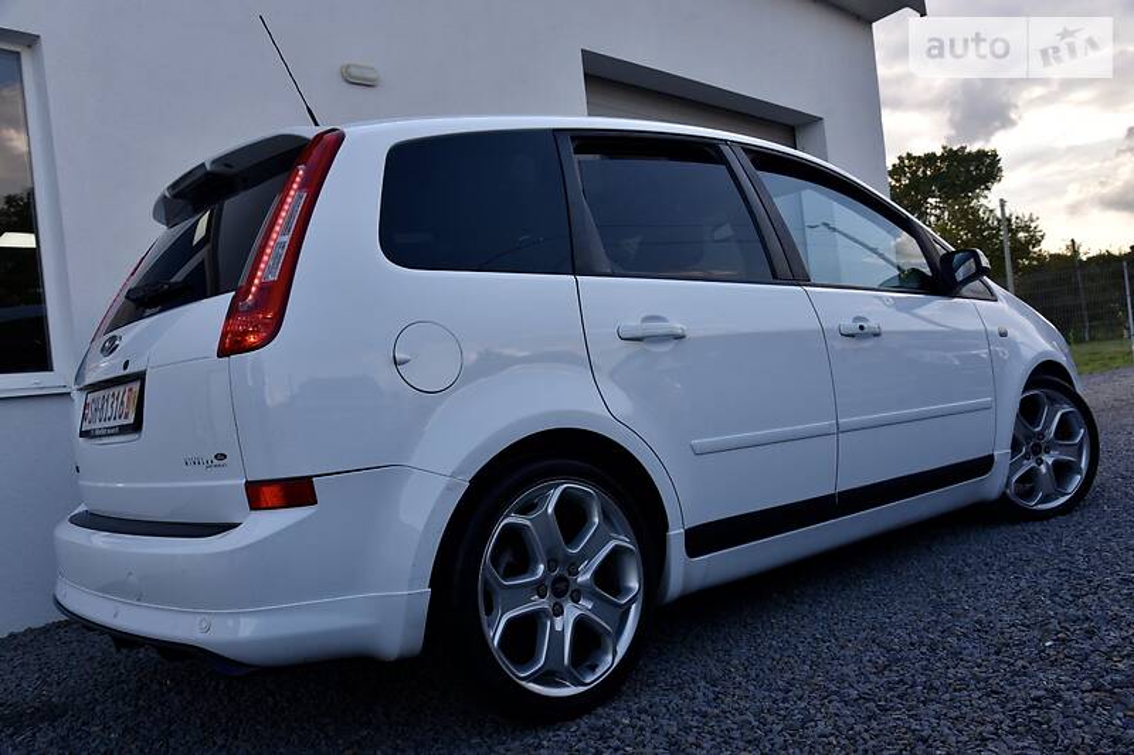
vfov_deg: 43.6
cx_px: 567
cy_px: 378
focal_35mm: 30
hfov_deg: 61.9
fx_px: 945
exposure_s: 1/250
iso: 280
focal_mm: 30
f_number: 8
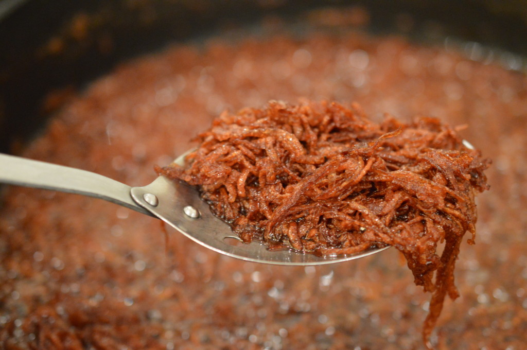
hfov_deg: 33.4
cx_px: 264
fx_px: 877
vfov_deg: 22.6
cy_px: 175
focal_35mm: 60
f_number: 3
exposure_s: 1/50
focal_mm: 40
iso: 3200
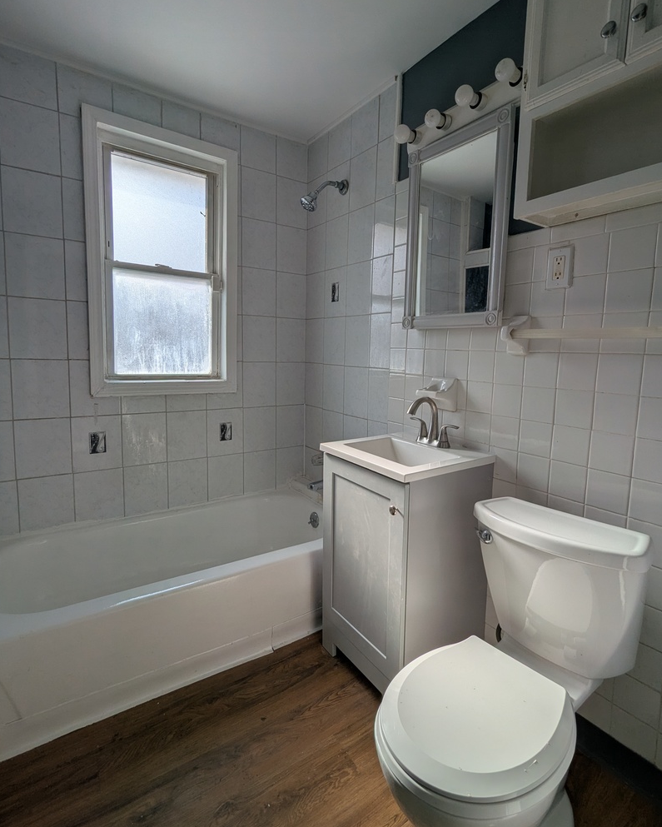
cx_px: 333
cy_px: 399
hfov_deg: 77.0
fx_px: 416
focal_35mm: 17
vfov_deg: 89.6
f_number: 2.2
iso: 50
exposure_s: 1/1859
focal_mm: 2.35
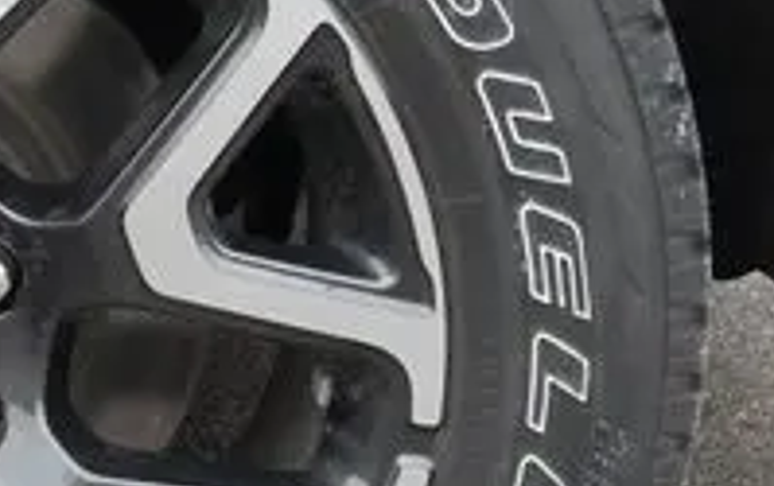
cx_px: -202
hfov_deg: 14.1
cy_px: 231
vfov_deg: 9.2
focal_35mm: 143
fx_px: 3021
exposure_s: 1/60
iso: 1000
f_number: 10
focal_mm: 21
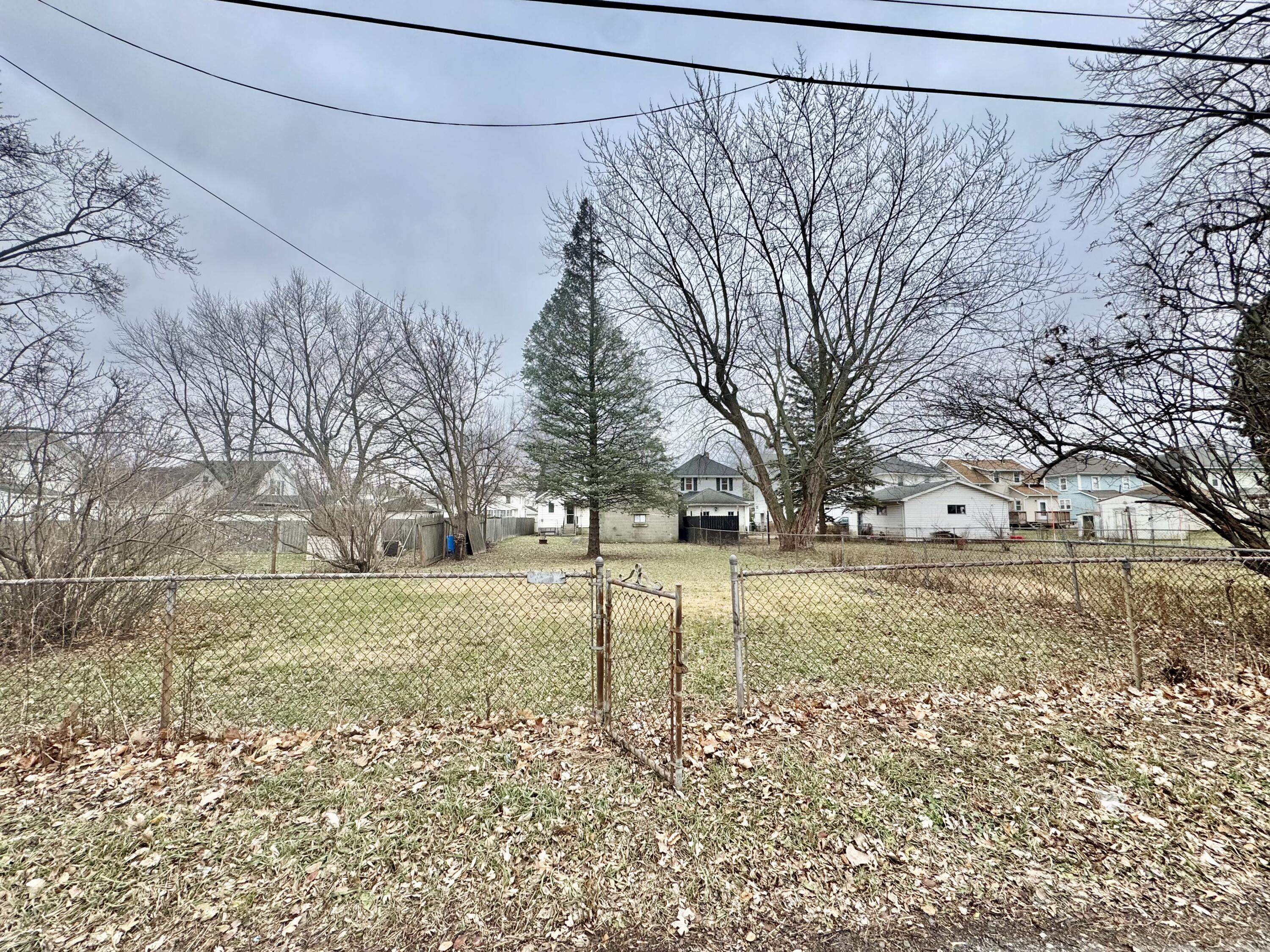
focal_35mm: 14
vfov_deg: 85.7
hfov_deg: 102.1
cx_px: 635
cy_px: 476
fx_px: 514
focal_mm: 2.22
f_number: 2.2
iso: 40
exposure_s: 1/467
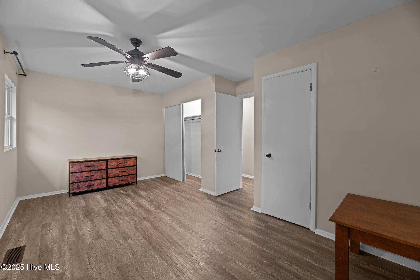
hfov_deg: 104.3
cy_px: 140
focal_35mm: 14
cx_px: 210
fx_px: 163
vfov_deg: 81.2
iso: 100
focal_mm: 14
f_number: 9
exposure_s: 5
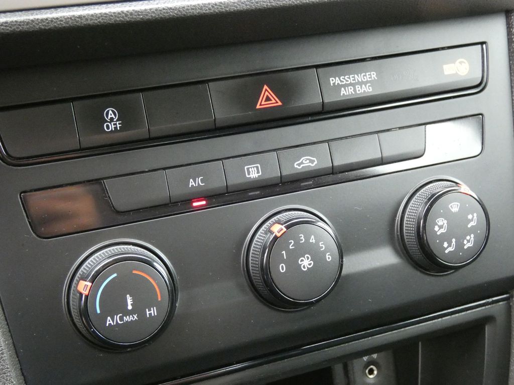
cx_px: 257
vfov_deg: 26.6
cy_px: 192
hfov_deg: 34.9
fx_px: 817
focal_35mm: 55
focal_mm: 9.9
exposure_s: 1/80
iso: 1600
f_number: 4
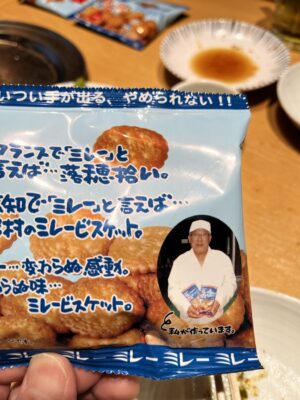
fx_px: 300
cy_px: 200
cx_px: 150
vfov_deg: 67.3
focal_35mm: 26
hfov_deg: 53.1
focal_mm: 5.1
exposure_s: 1/100
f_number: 1.6
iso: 40
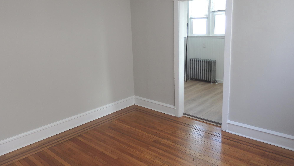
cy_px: 67
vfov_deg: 41.3
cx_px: 151
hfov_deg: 67.9
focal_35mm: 28
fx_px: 218
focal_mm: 4.5
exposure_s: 1/100
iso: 125
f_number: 3
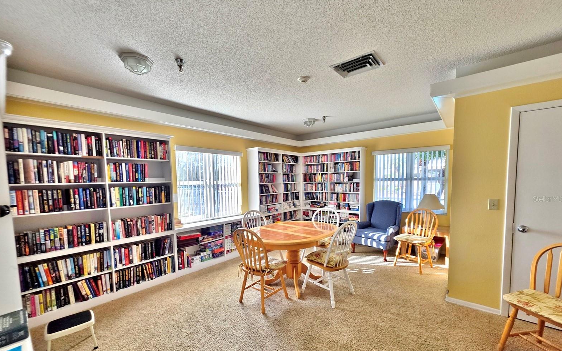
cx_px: 281
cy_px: 199
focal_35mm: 14
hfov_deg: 105.3
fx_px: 214
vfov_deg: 78.2
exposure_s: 1/120
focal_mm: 2.2
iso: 40
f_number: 1.9
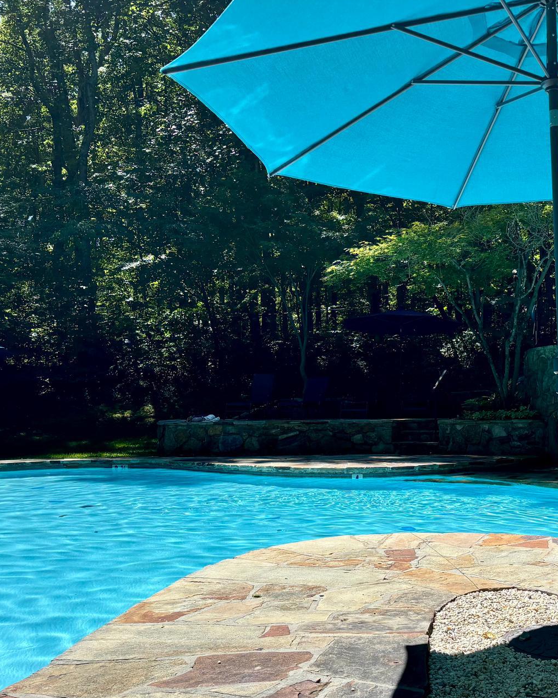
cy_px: 418
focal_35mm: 41
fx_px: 847
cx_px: 378
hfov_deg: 36.1
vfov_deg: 44.6
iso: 50
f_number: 1.6
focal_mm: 5.96
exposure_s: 1/2288
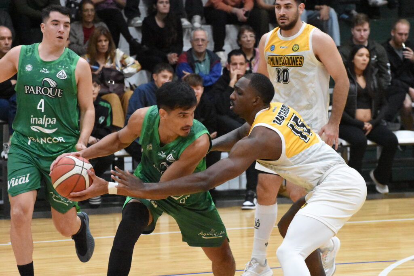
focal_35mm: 210
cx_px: 207
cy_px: 138
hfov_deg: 9.8
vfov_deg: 6.5
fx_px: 2415
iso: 20000
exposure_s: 1/1000
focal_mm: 140
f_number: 5.6
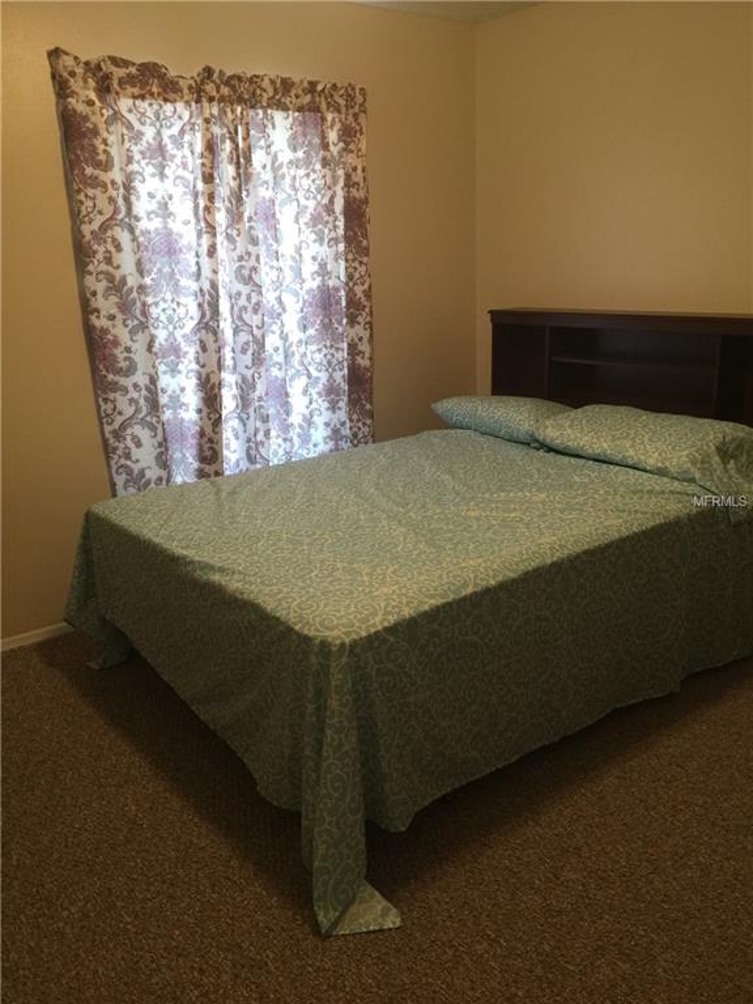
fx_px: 841
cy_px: 502
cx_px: 376
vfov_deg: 61.7
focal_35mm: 29
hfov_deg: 48.2
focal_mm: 4.15
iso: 50
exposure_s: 1/15
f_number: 2.2
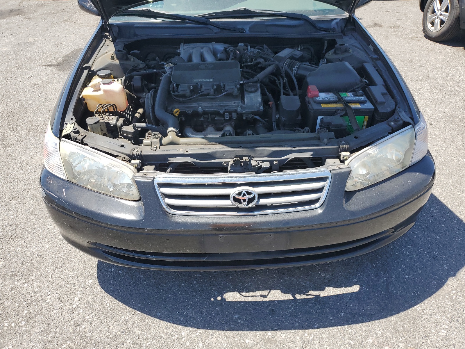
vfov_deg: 53.1
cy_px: 174
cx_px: 232
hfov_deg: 67.3
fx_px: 349
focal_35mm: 26
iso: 50
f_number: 1.5
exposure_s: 1/1250
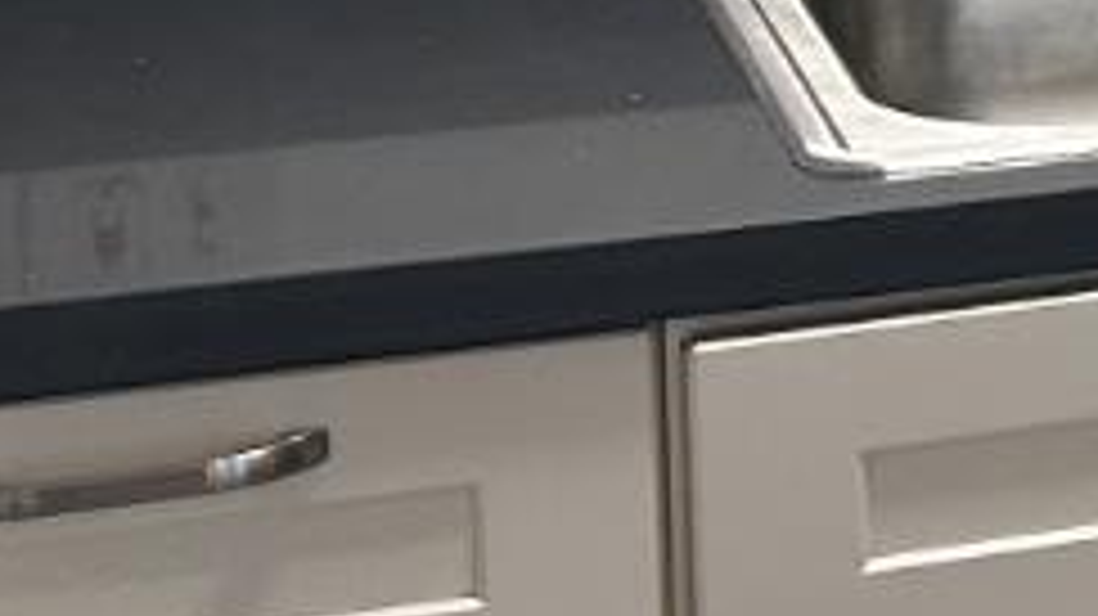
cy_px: -614
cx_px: 2786
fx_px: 5064
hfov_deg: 10.4
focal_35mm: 174
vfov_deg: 6.7
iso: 100
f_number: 1.5
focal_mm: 5.7
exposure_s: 1/50
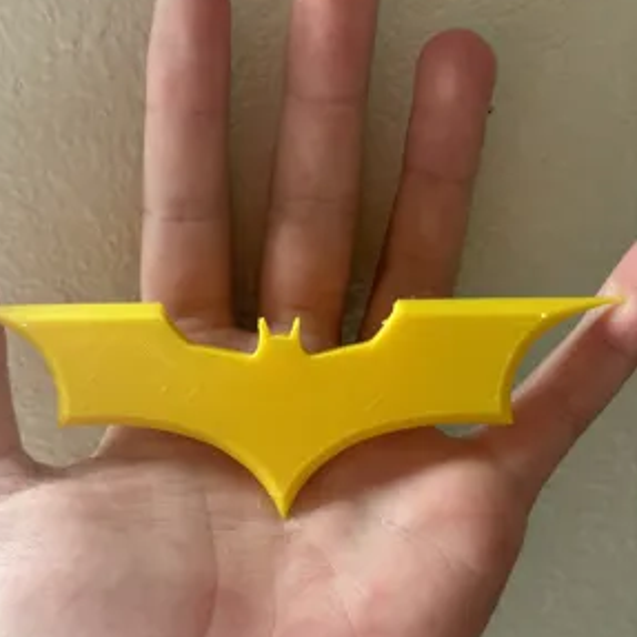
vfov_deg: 50.1
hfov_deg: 51.1
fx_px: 666
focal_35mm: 32
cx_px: 306
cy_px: 428
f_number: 1.6
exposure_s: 1/60
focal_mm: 5.96
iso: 160
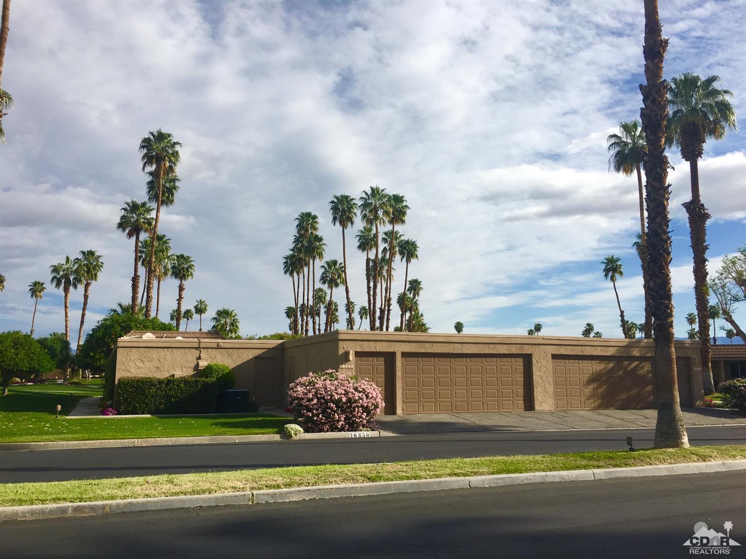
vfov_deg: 48.2
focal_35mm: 29
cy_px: 280
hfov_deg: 61.7
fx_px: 625
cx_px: 373
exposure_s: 1/2262
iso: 25
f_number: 2.2
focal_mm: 4.15
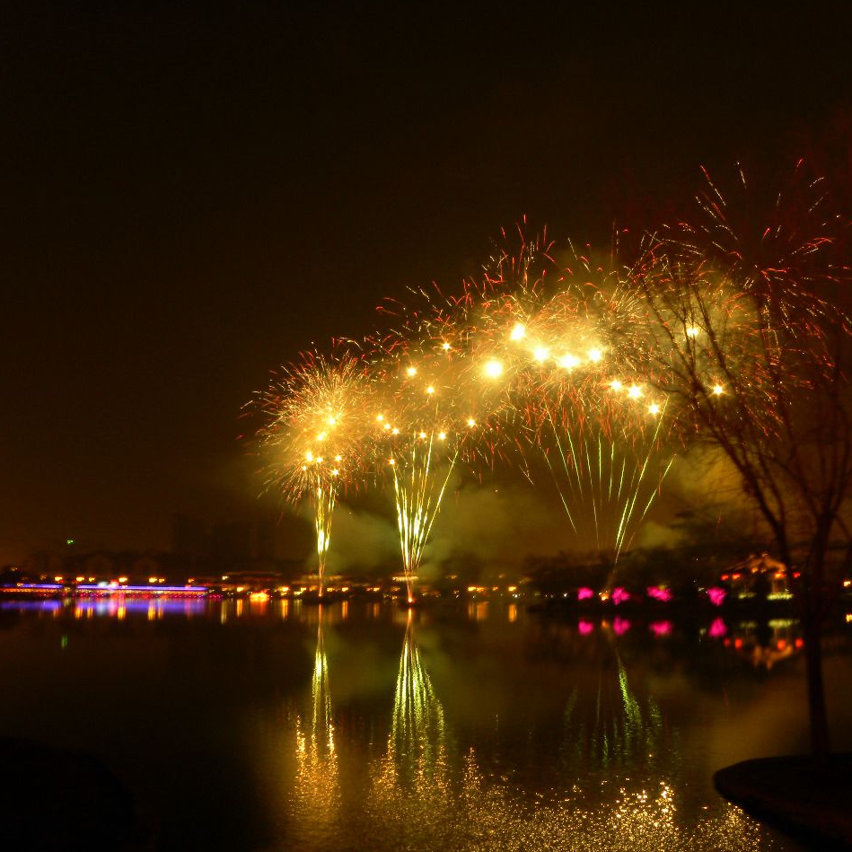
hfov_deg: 52.4
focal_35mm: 31
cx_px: 484
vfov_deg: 52.5
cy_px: 426
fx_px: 863
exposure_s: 4
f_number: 8
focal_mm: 4.6
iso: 64
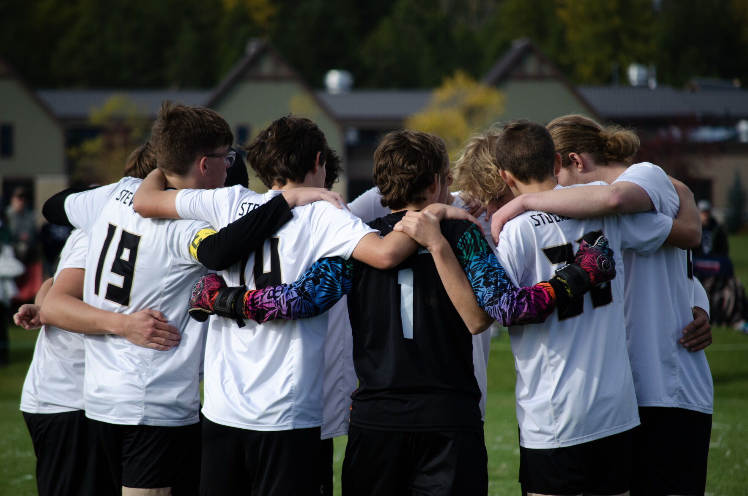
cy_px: 248
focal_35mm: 300
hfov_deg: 6.9
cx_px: 374
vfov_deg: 4.6
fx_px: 6221
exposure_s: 1/1600
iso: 400
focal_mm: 200
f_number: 5.6
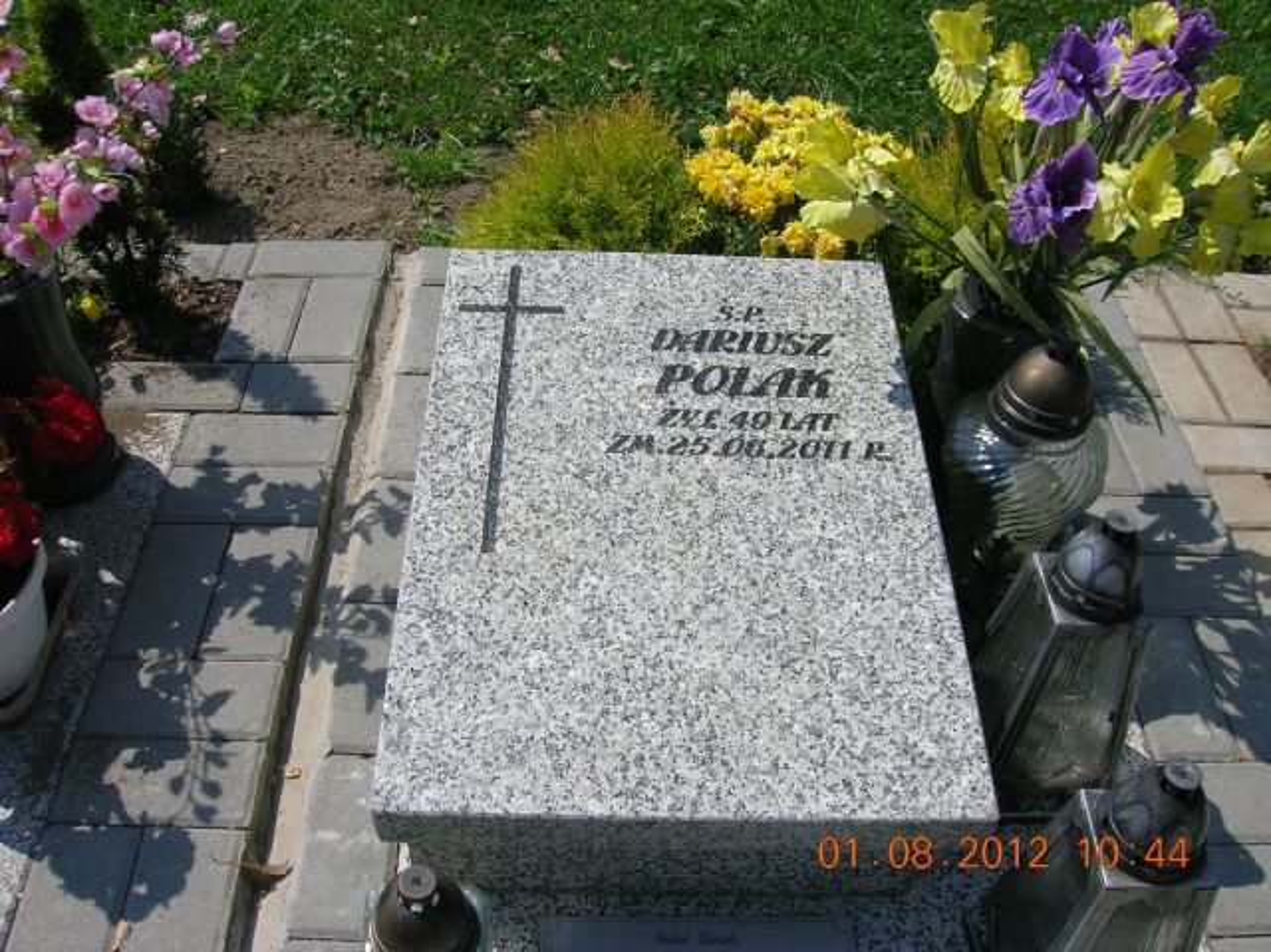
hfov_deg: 54.0
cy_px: 476
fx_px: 1247
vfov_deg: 41.7
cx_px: 636
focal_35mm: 34
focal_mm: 5.7
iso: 50
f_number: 4.9
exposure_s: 1/605
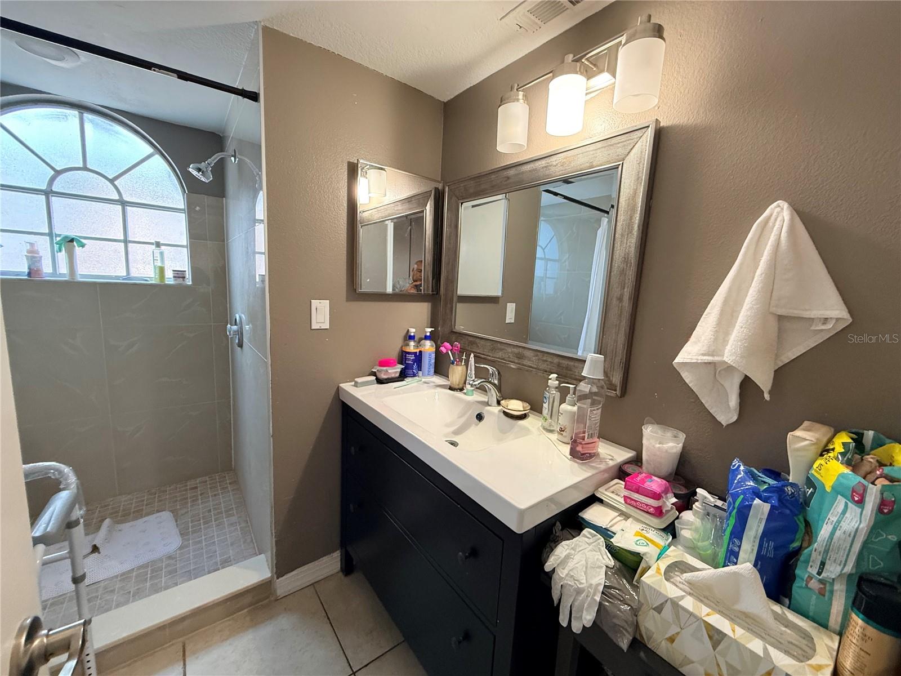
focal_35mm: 14
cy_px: 338
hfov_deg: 102.1
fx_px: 364
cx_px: 450
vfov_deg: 85.7
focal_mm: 2.22
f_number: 2.2
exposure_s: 1/60
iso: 200
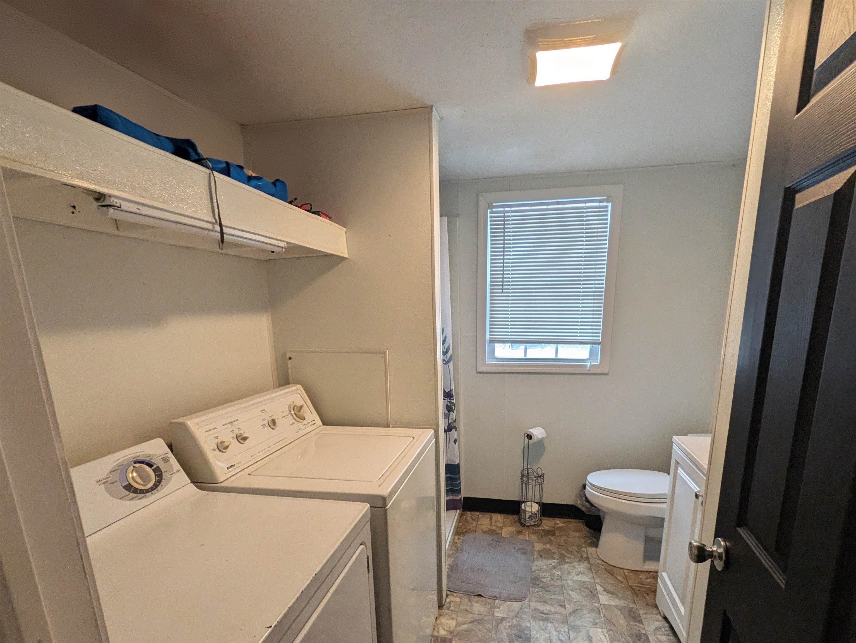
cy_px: 322
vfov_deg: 85.7
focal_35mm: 14
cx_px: 428
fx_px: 346
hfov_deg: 102.0
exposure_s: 1/60
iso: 206
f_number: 2.2
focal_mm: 1.83
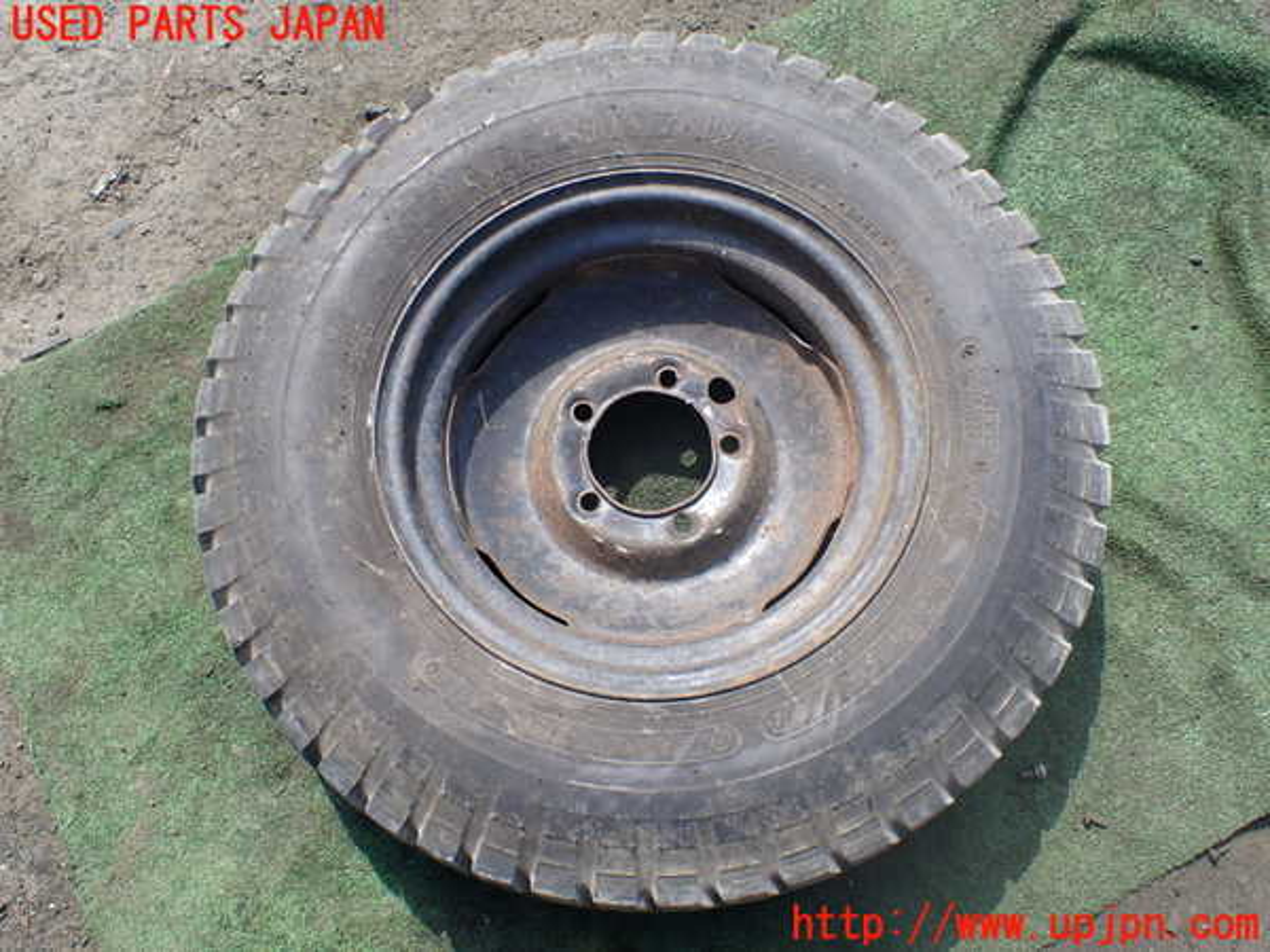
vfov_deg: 46.8
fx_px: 1101
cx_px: 635
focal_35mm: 30
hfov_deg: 60.0
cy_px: 476
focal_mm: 5.4
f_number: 3.2
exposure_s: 1/400
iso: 100
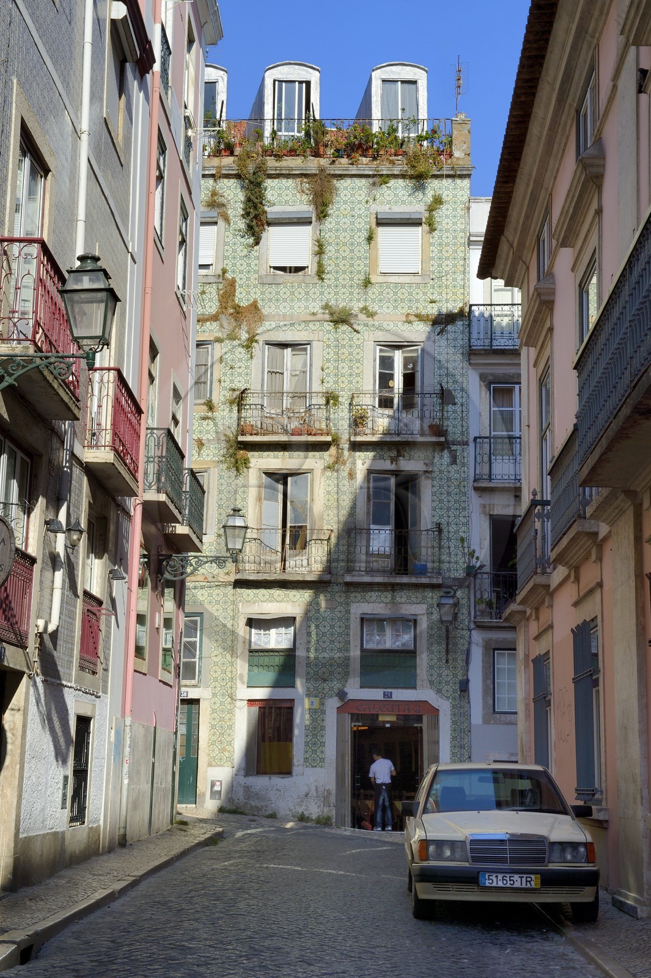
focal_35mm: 55
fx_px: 1493
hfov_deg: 24.6
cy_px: 489
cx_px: 326
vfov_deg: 36.3
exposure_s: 1/160
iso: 200
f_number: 18
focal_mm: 55
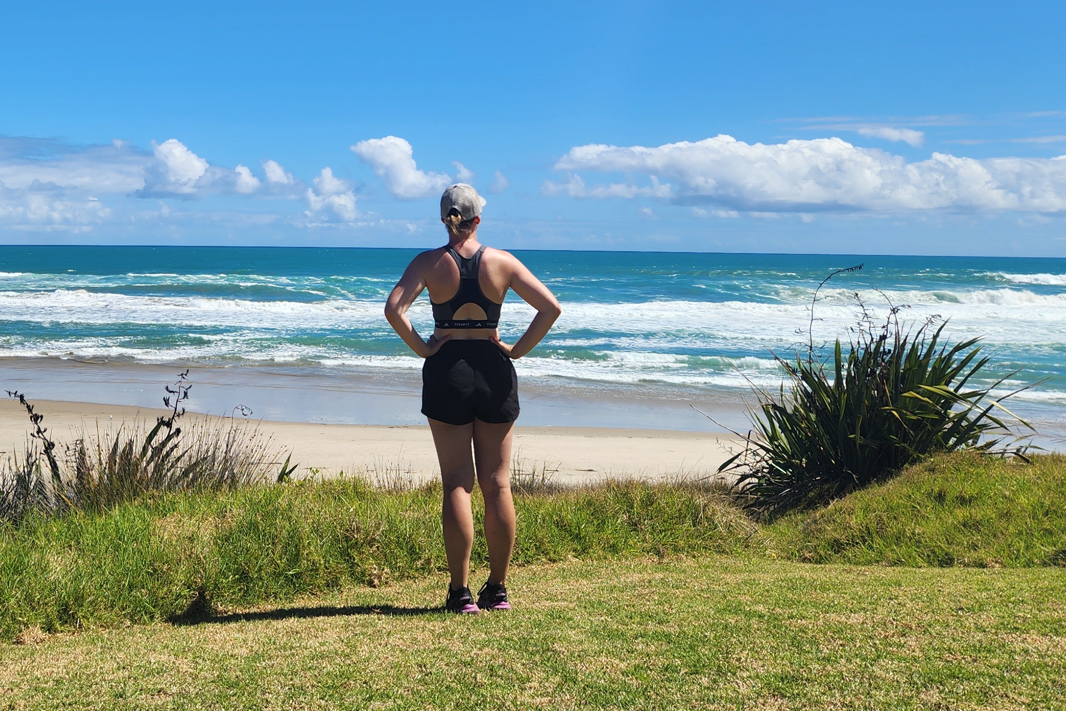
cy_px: 61
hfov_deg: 43.4
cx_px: 220
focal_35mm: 43
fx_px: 1273
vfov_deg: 29.8
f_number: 1.8
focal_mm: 5.4
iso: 20
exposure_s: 1/2365
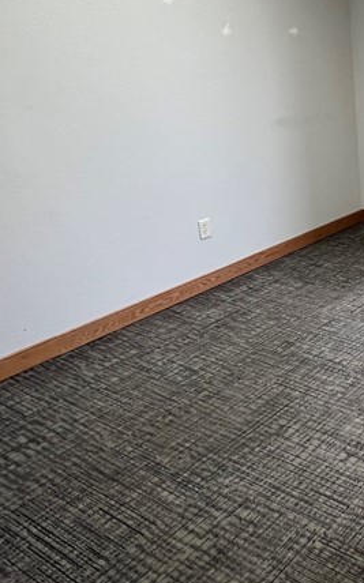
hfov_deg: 30.0
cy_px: 178
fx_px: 524
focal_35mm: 33
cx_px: 480
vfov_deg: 56.5
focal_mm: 1.57
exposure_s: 1/120
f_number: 1.8
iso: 200
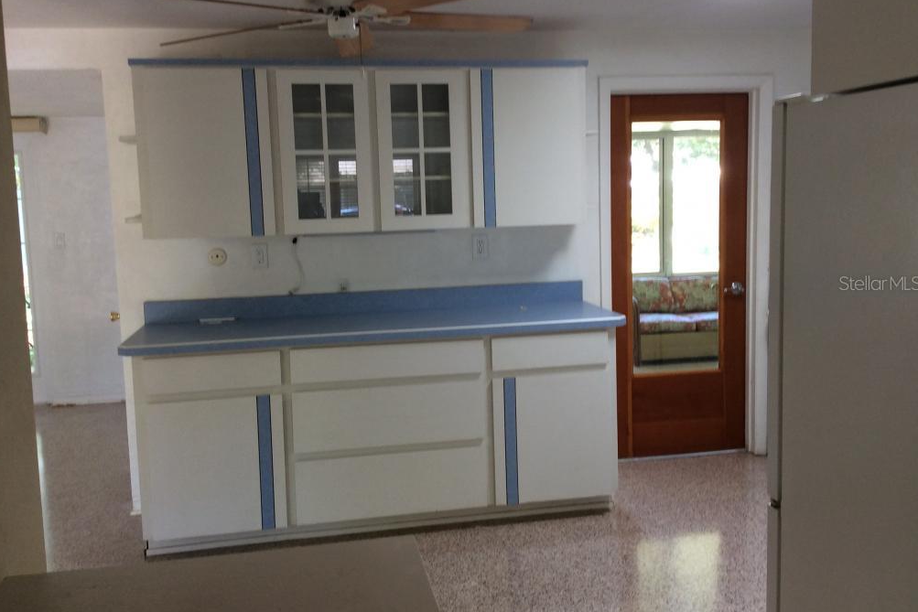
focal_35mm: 34
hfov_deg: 55.8
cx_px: 457
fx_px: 867
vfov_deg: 38.9
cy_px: 283
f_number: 2.4
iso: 50
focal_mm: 3.3
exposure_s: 1/24
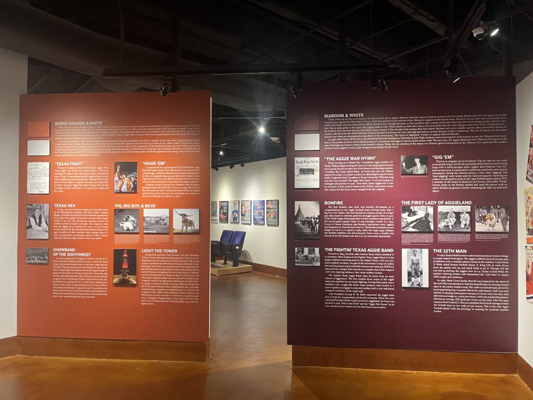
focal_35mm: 26
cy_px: 200
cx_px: 266
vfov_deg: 53.1
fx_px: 400
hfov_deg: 67.3
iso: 500
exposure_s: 1/60
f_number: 1.6
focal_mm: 5.1
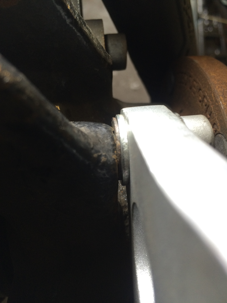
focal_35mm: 29
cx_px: 114
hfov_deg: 48.2
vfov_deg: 61.7
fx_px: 254
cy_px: 152
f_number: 2.2
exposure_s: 1/30
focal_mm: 4.15
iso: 80
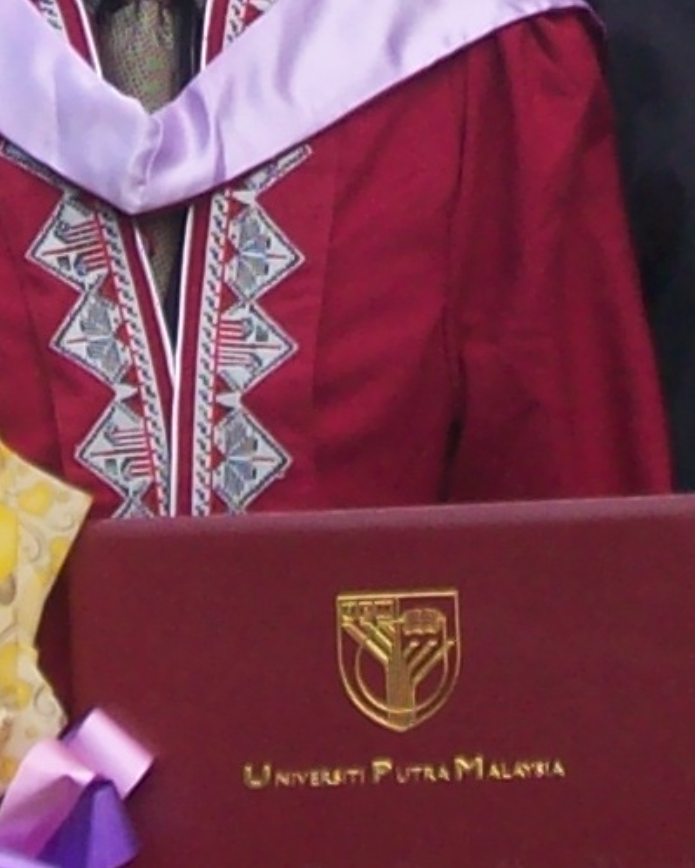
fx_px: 6448
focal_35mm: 251
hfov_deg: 6.2
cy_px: -309
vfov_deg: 7.6
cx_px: 404
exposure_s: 1/113
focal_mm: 7.6
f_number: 3
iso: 80
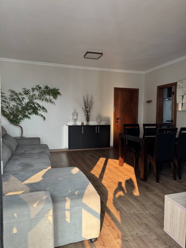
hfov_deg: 56.8
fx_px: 172
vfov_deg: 71.6
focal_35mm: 24
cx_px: 93
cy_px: 124
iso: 125
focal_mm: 6.76
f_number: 1.78
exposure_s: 1/121
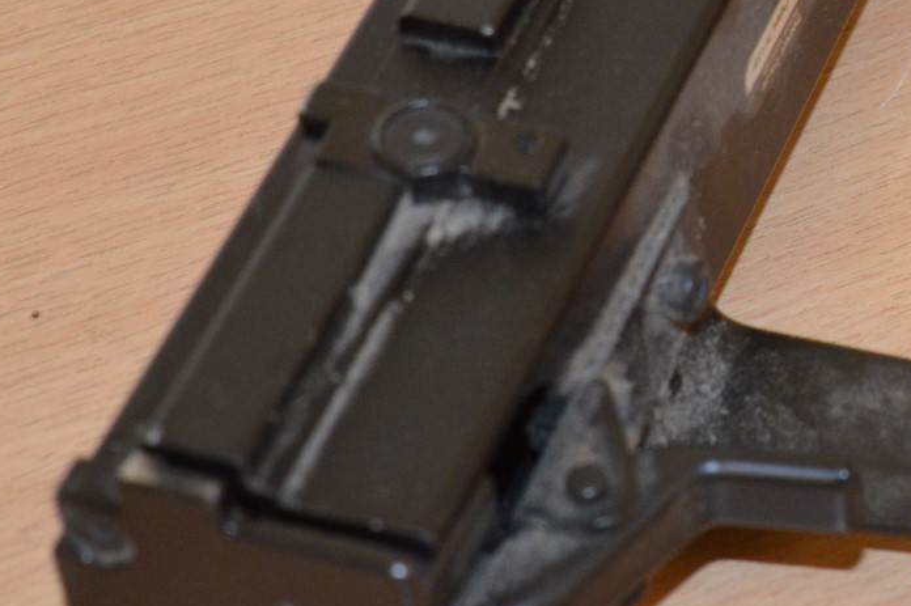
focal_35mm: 168
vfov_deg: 8.2
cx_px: 1021
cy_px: 211
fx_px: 4248
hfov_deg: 12.0
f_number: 5.3
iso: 1250
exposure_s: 1/60
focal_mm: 48
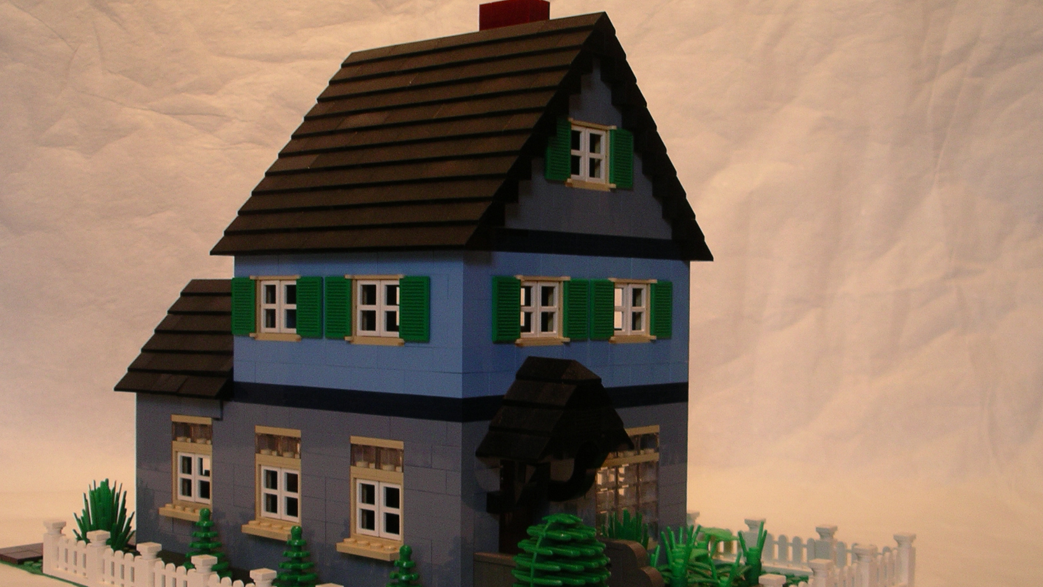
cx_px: 507
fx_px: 1355
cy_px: 329
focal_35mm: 49
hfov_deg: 42.1
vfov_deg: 24.4
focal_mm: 7.8
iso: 160
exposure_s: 1/30
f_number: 2.8
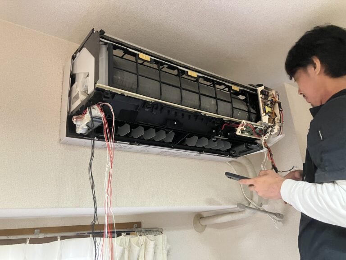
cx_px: 173
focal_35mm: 28
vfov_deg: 49.7
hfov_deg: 63.4
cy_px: 130
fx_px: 280
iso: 400
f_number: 1.8
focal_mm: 3.99
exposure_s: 1/40
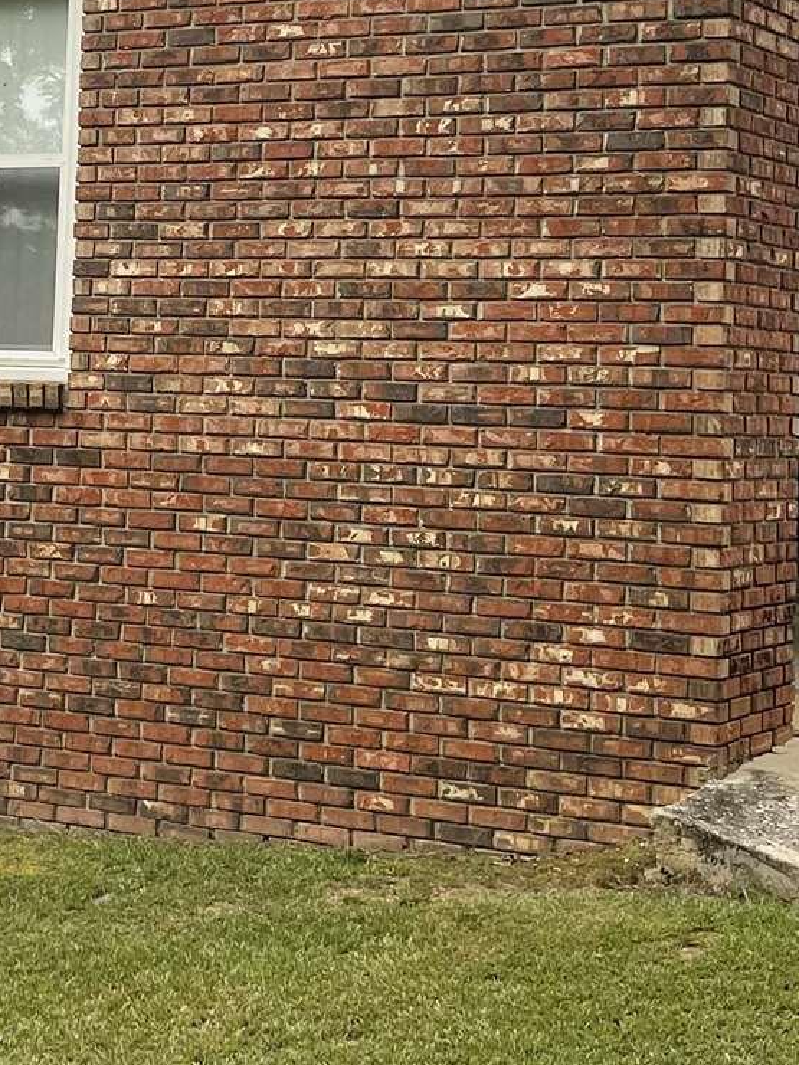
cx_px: 202
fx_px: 2493
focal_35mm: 81
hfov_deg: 18.1
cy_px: 236
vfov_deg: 23.8
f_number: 1.6
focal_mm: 5.1
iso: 32
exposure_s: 1/322
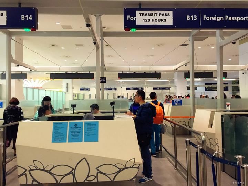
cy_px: 93
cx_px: 124
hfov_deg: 61.7
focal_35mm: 29
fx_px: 208
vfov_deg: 48.2
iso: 250
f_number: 2.2
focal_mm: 4.15
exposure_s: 1/17
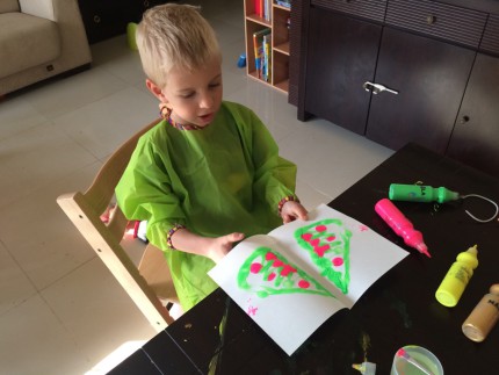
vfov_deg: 48.3
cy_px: 188
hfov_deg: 61.6
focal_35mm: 29
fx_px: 418
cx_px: 250
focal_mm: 4.15
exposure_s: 1/30
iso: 100
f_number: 2.2
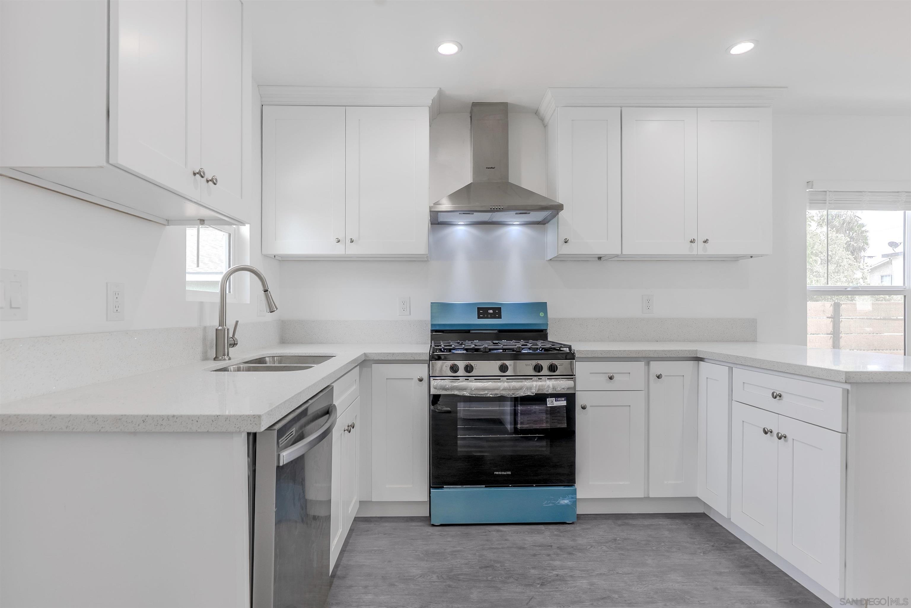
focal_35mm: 16
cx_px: 456
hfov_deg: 96.7
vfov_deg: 73.8
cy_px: 304
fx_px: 405
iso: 160
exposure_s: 1/125
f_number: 7.1
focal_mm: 16
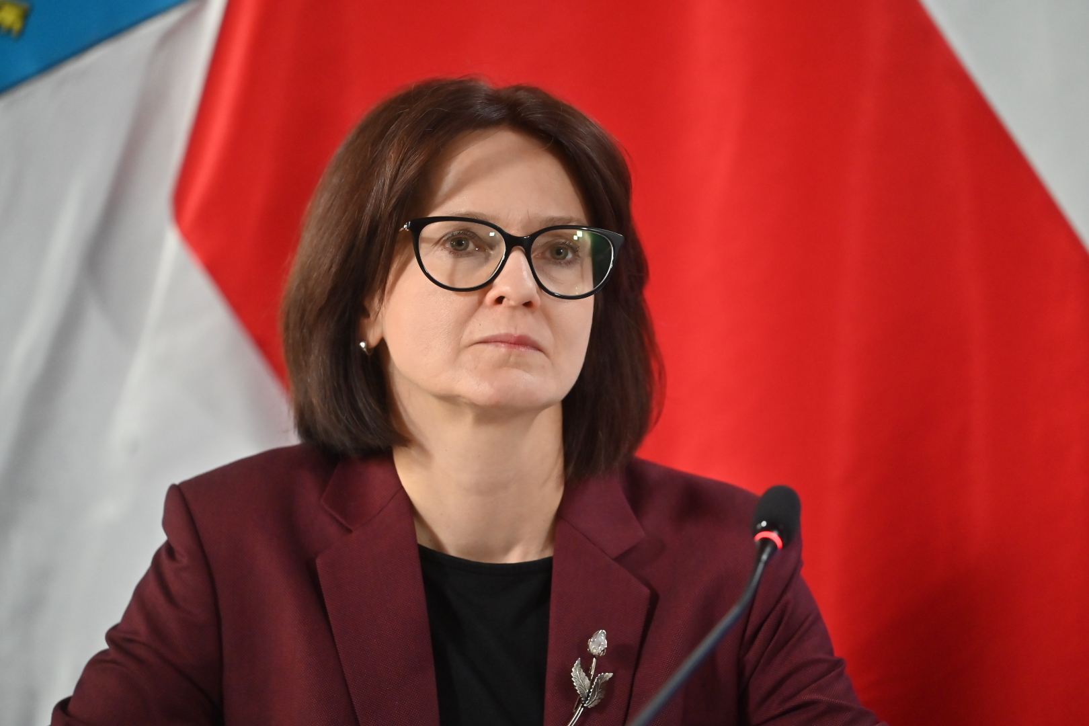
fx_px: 5445
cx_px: 544
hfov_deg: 11.4
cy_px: 363
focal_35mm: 180
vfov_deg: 7.6
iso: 3200
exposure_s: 1/400
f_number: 2.8
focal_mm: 180
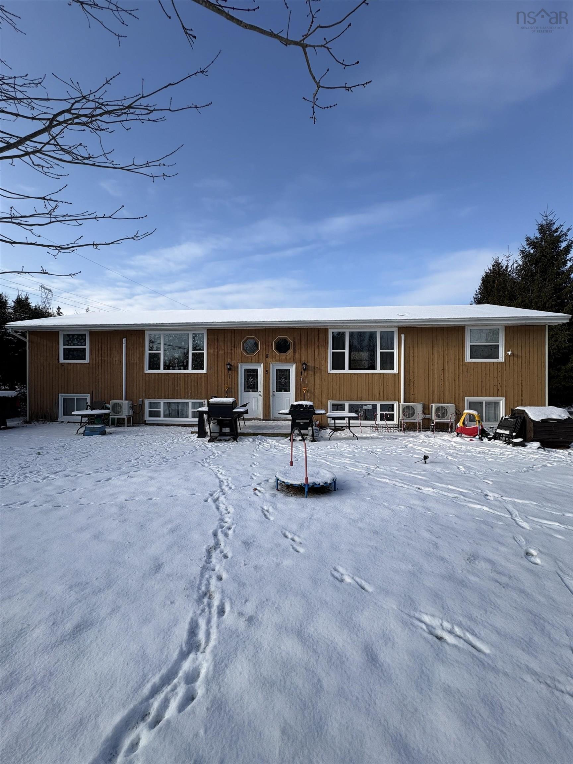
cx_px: 286
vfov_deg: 102.1
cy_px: 382
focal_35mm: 14
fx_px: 309
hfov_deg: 85.7
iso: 50
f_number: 2.2
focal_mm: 2.22
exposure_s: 1/1789
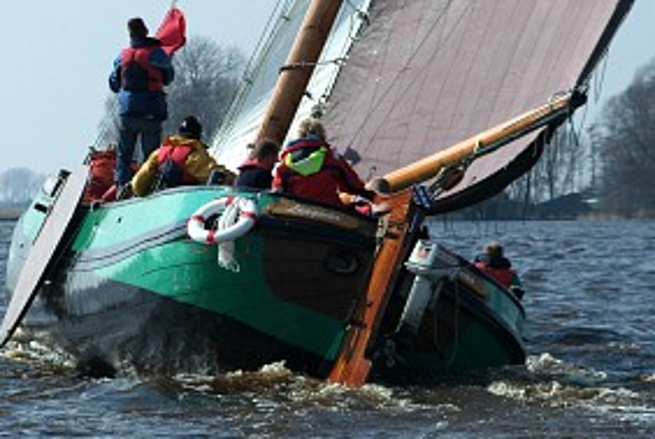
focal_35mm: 287
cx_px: 137
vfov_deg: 4.8
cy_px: 143
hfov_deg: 7.2
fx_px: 5230
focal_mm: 120
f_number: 9.5
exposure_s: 1/1500
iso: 400
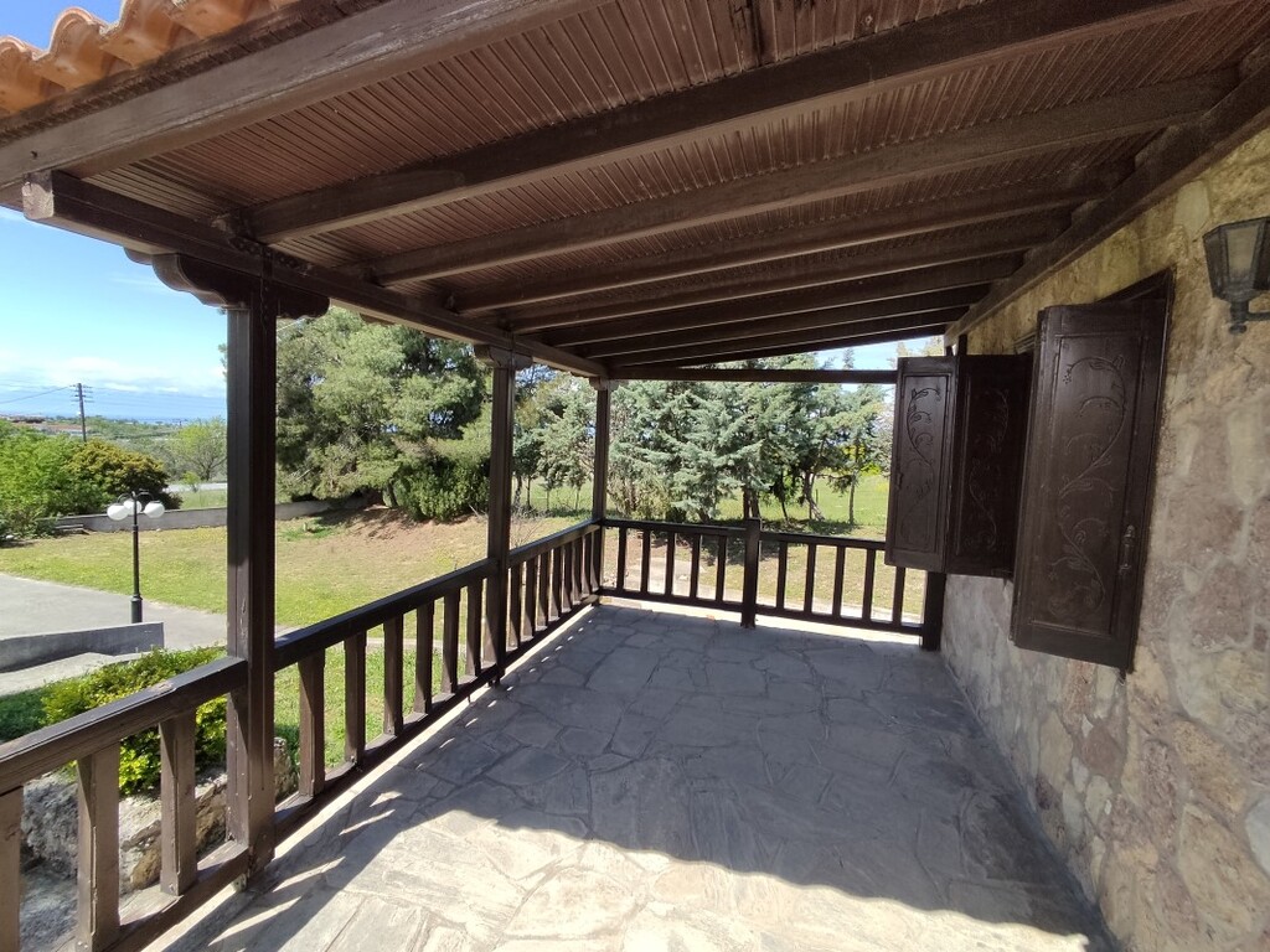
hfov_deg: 98.2
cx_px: 635
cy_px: 476
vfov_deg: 81.7
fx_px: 550
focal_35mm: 15
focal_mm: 1.6
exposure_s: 1/652
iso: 50
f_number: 2.2
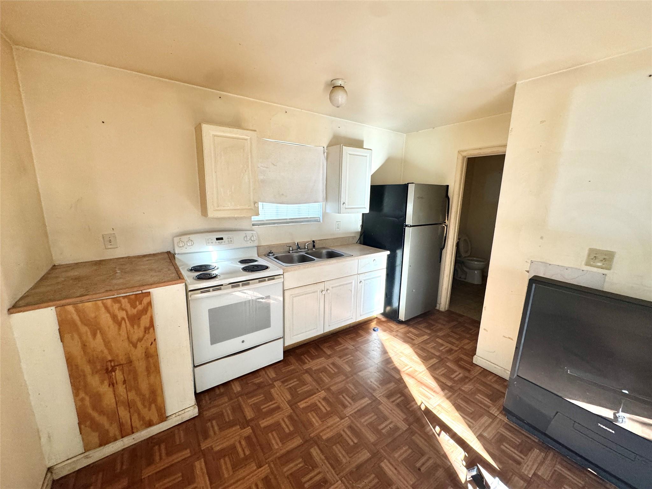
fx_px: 264
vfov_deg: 85.7
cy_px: 244
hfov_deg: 102.1
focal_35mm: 14
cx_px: 326
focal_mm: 2.22
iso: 250
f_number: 2.2
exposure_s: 1/99
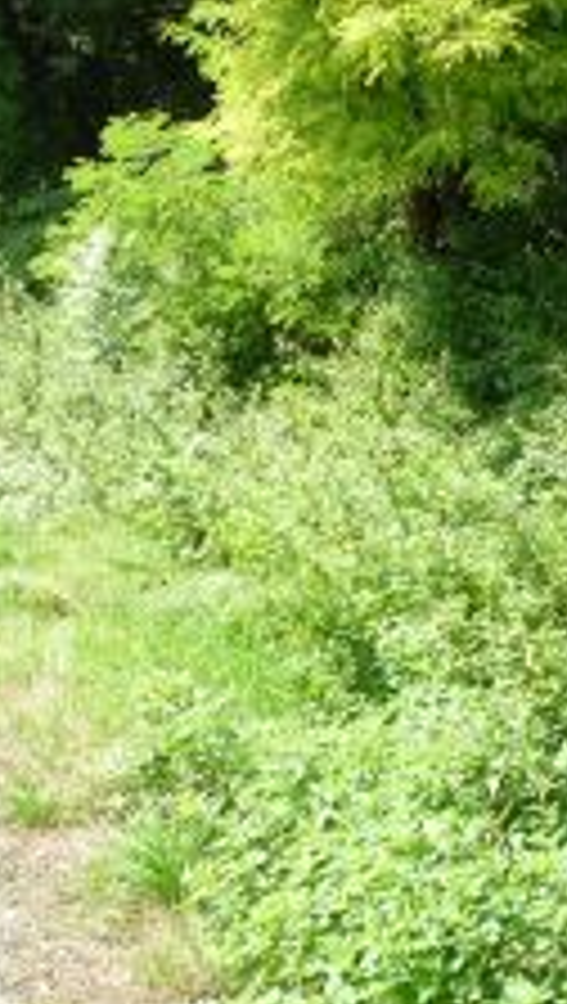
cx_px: 306
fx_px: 1998
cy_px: 284
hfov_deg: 16.2
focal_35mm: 75
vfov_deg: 27.9
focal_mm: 5.2
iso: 100
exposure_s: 1/200
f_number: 4
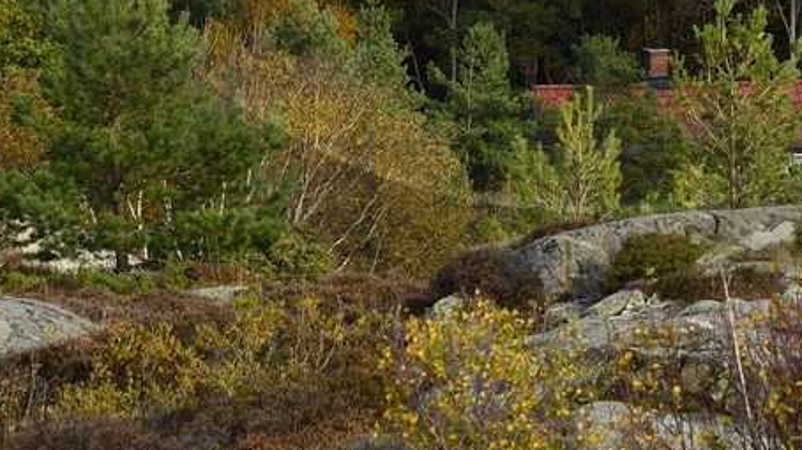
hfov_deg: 4.0
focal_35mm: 535
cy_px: -434
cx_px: 601
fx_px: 11373
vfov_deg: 2.3
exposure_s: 1/250
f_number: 11
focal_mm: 145
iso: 200
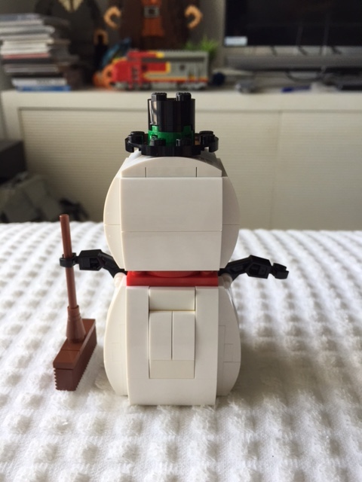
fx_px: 404
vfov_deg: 61.7
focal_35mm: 29
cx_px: 181
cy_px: 241
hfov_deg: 48.2
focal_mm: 4.15
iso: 50
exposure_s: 1/120
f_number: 2.2
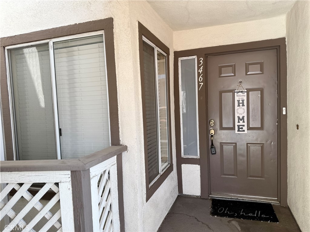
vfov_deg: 56.8
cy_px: 116
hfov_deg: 71.6
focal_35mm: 24
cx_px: 155
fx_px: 215
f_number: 1.78
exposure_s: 1/121
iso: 80
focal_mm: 6.76
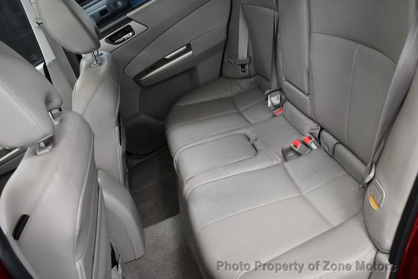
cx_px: 209
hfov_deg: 53.1
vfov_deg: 36.9
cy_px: 140
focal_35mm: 36
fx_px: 418
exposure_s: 1/125
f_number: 3.5
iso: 2200
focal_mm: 18
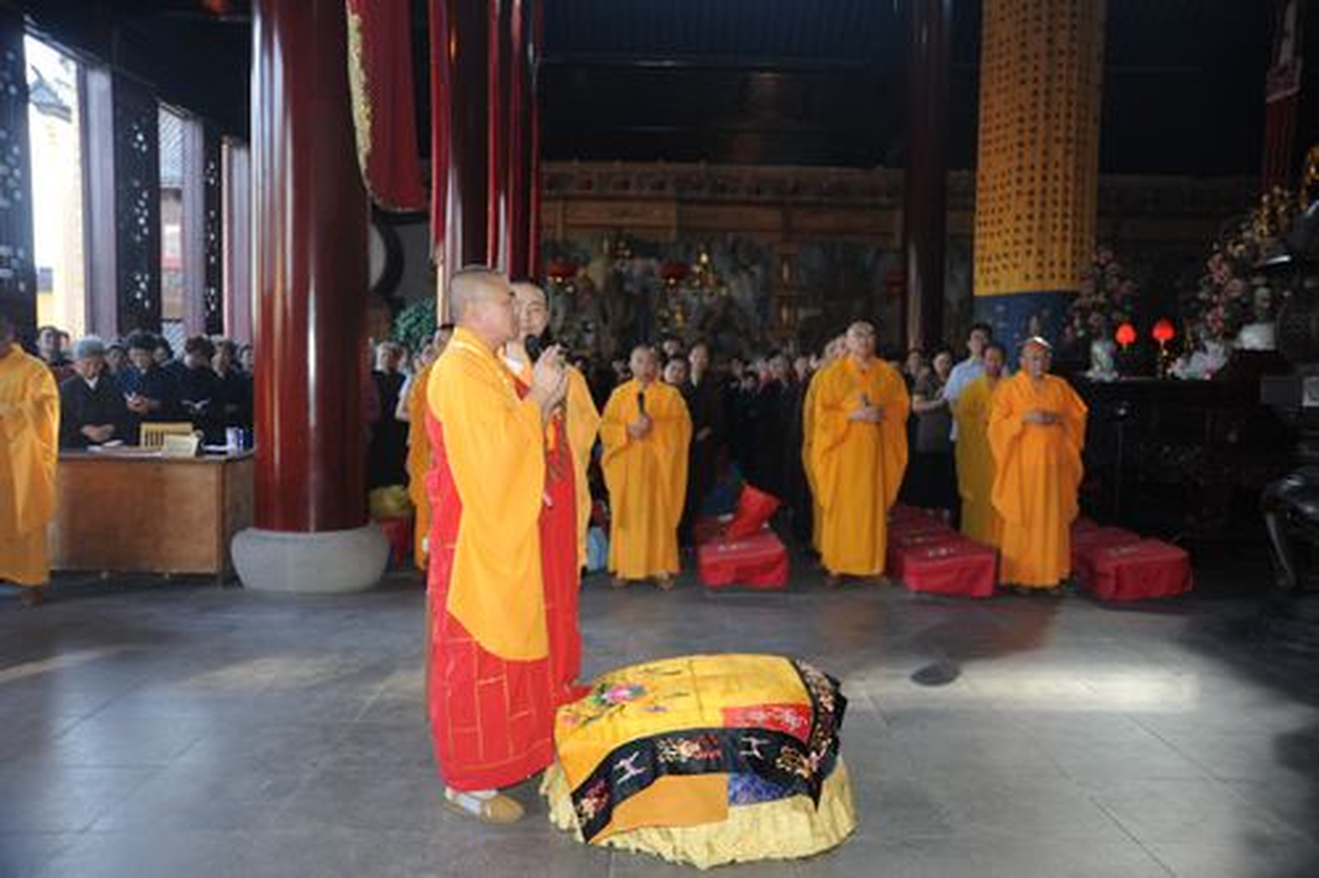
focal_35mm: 30
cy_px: 439
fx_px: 1099
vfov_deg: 43.6
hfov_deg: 61.9
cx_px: 660
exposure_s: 1/200
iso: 800
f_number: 3
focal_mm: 30
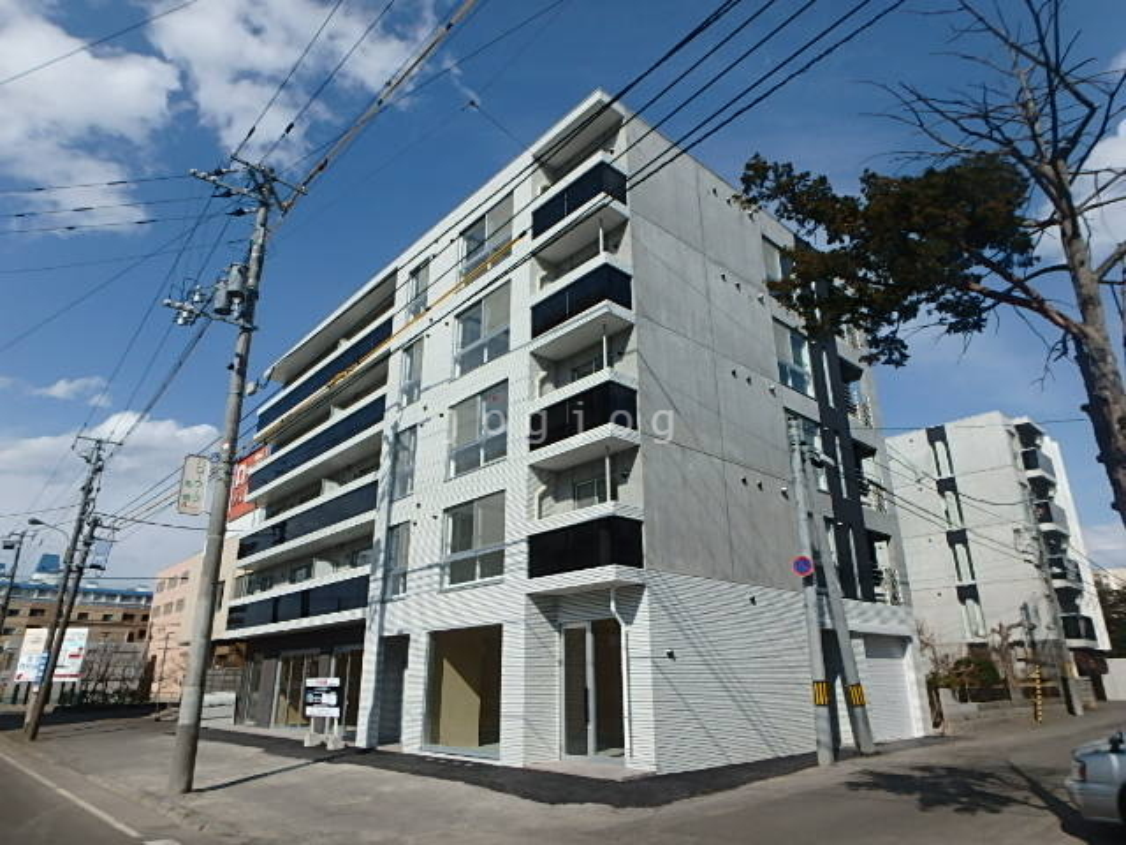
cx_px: 563
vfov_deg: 63.4
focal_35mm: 21
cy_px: 422
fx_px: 683
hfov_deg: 79.0
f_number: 6
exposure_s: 1/800
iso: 125
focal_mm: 3.7
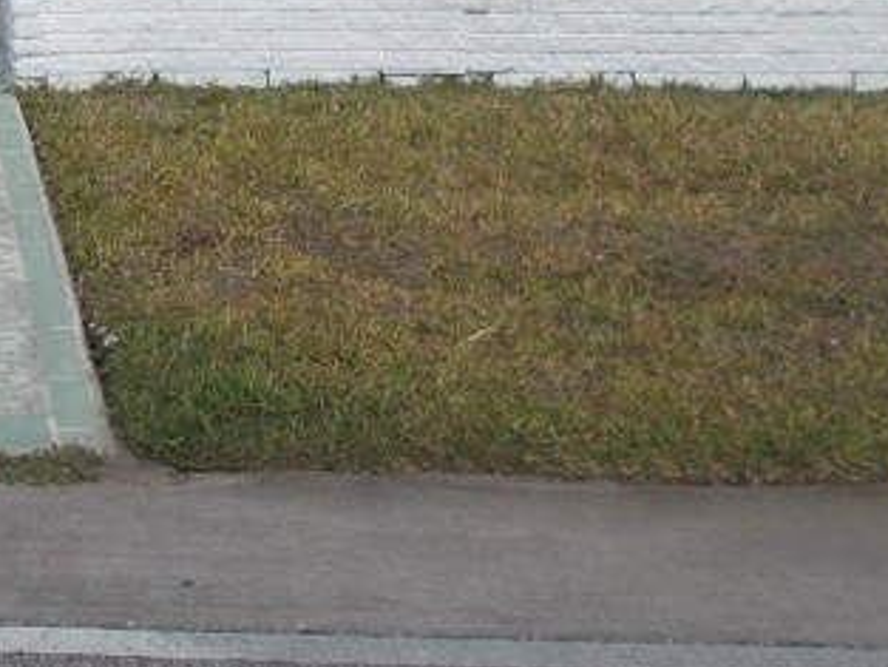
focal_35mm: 85
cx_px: -122
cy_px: -176
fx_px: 2181
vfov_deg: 16.5
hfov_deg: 21.6
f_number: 8
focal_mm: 4.6
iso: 80
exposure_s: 1/320
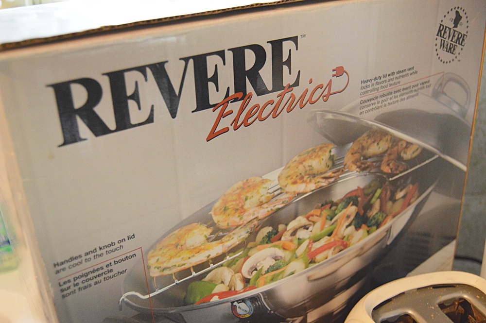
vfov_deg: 36.8
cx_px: 243
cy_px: 162
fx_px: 486
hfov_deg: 53.2
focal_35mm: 36
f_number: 3.8
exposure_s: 1/60
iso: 3200
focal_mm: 24
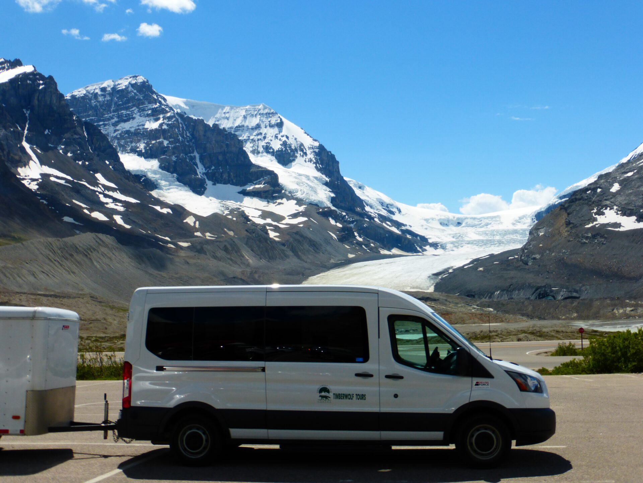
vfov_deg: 36.8
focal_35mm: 39
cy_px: 242
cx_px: 322
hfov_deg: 47.9
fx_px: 724
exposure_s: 1/2000
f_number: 3.9
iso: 100
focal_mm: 6.9
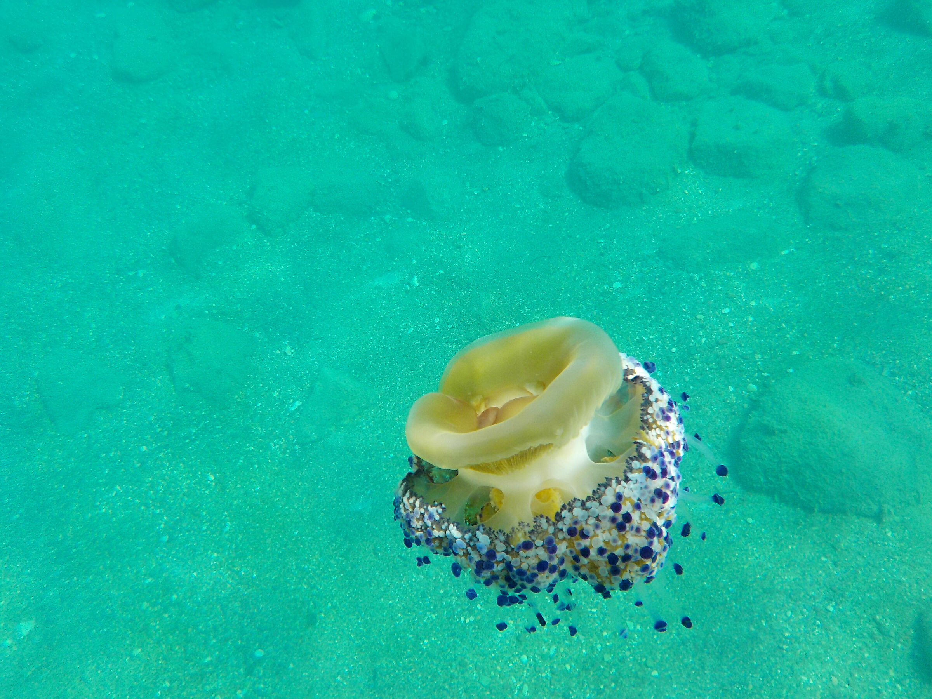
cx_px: 466
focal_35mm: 30
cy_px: 350
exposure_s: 1/200
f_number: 3.3
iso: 125
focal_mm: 4.1
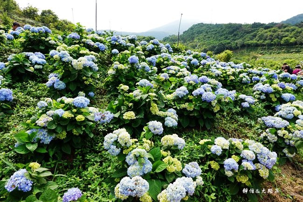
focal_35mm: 24
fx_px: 202
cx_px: 152
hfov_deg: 73.8
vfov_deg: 53.1
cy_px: 101
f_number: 4
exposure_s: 1/400
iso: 125
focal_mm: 9
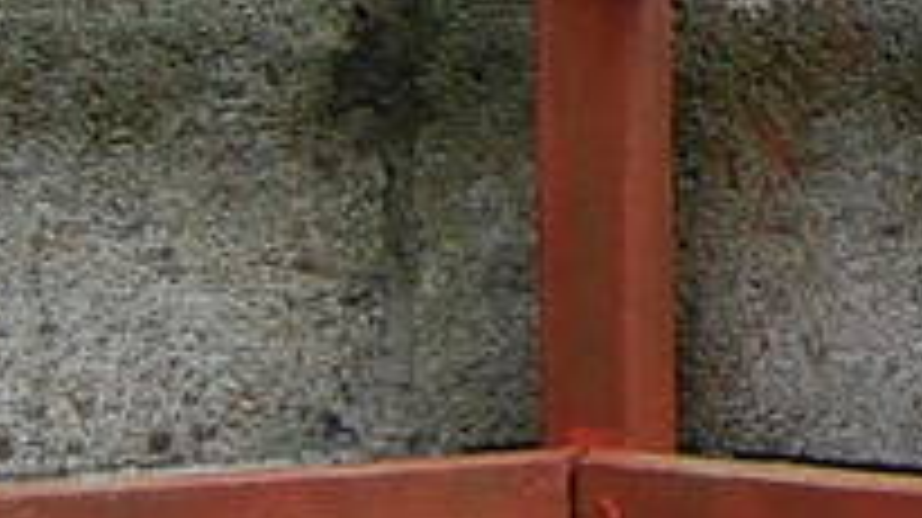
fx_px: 5399
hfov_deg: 8.9
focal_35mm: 221
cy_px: -995
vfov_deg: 5.2
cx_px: 2172
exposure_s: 1/200
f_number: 7.1
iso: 200
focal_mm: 18
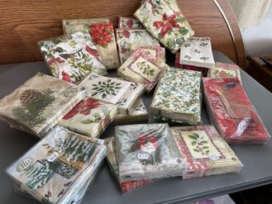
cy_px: 102
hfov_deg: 69.4
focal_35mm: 25
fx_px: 197
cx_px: 135
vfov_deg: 54.9
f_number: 1.78
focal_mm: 6.86
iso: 200
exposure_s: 1/60
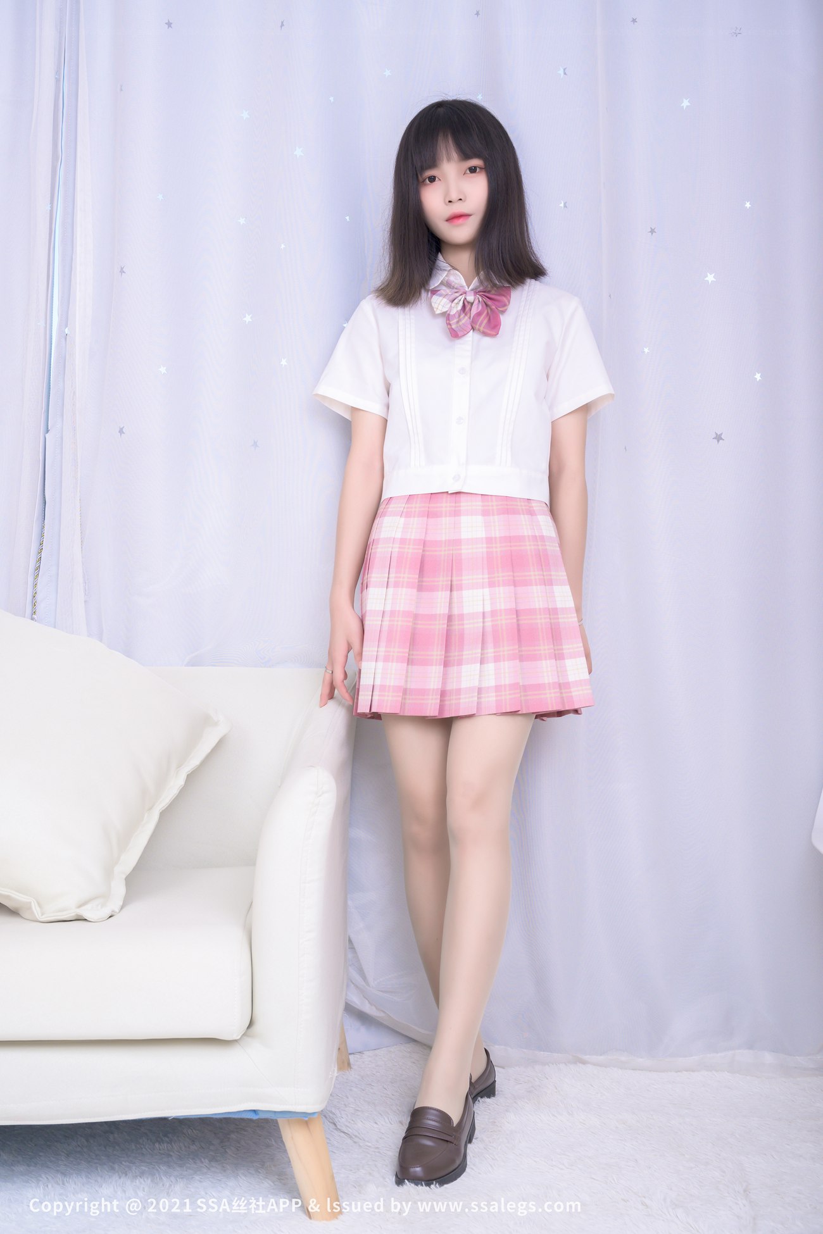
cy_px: 617
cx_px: 412
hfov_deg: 31.9
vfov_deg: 46.4
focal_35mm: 42
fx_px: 1440
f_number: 8
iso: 500
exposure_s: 1/160
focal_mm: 42
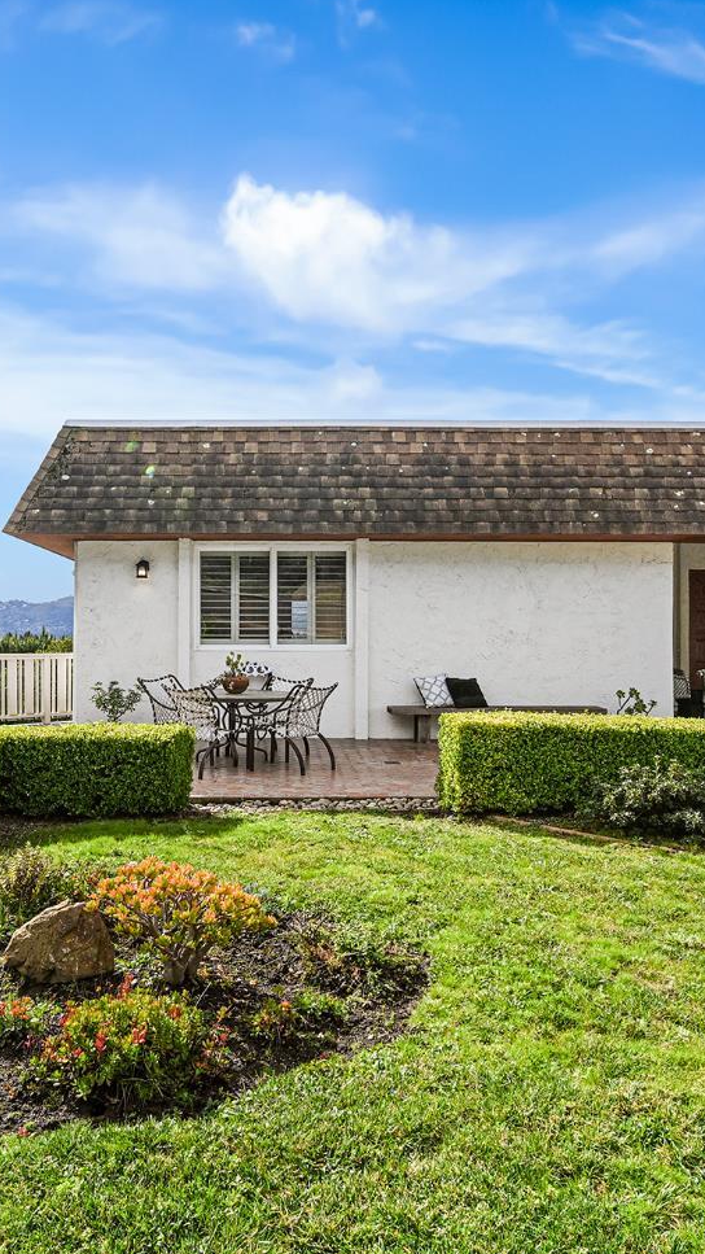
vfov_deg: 71.9
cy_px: 633
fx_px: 864
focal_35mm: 26
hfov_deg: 44.1
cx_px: 276
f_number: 9
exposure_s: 1/1600
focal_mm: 16
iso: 800
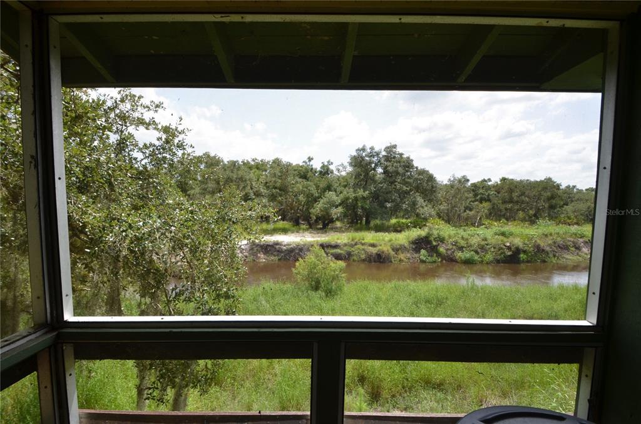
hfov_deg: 95.1
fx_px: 293
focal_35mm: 16
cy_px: 212
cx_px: 320
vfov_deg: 71.8
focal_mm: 11
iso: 200
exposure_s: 1/250
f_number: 8
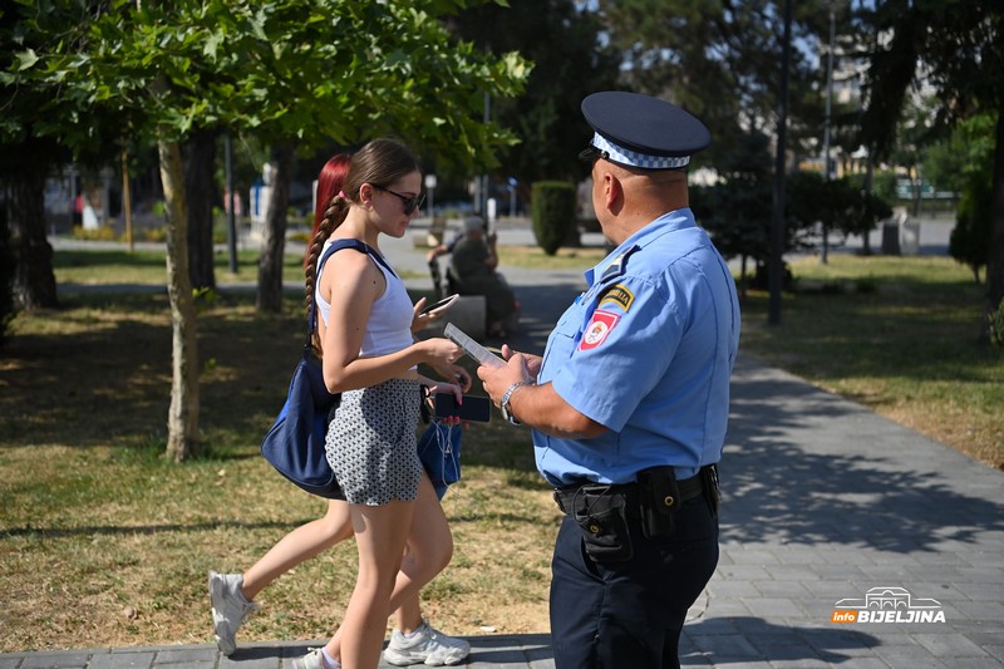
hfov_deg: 42.8
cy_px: 334
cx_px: 502
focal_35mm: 46
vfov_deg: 29.2
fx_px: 1283
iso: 250
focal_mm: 46
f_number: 2.8
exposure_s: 1/8000
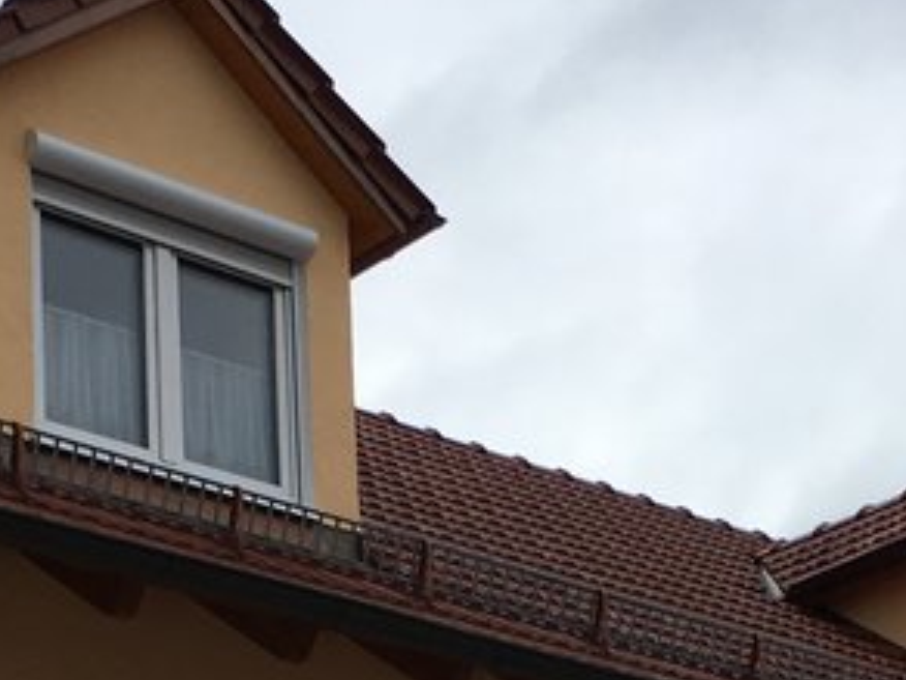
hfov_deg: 16.5
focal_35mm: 119
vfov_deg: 11.7
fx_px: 3115
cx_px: 537
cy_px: 1108
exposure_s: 1/732
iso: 25
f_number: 2.2
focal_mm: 4.15
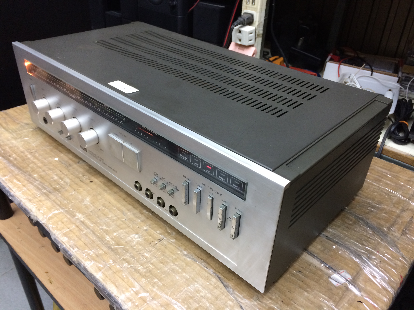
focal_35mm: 29
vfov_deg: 48.2
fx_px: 347
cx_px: 207
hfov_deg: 61.7
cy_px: 155
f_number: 2.2
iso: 200
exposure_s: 1/33
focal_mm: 4.15
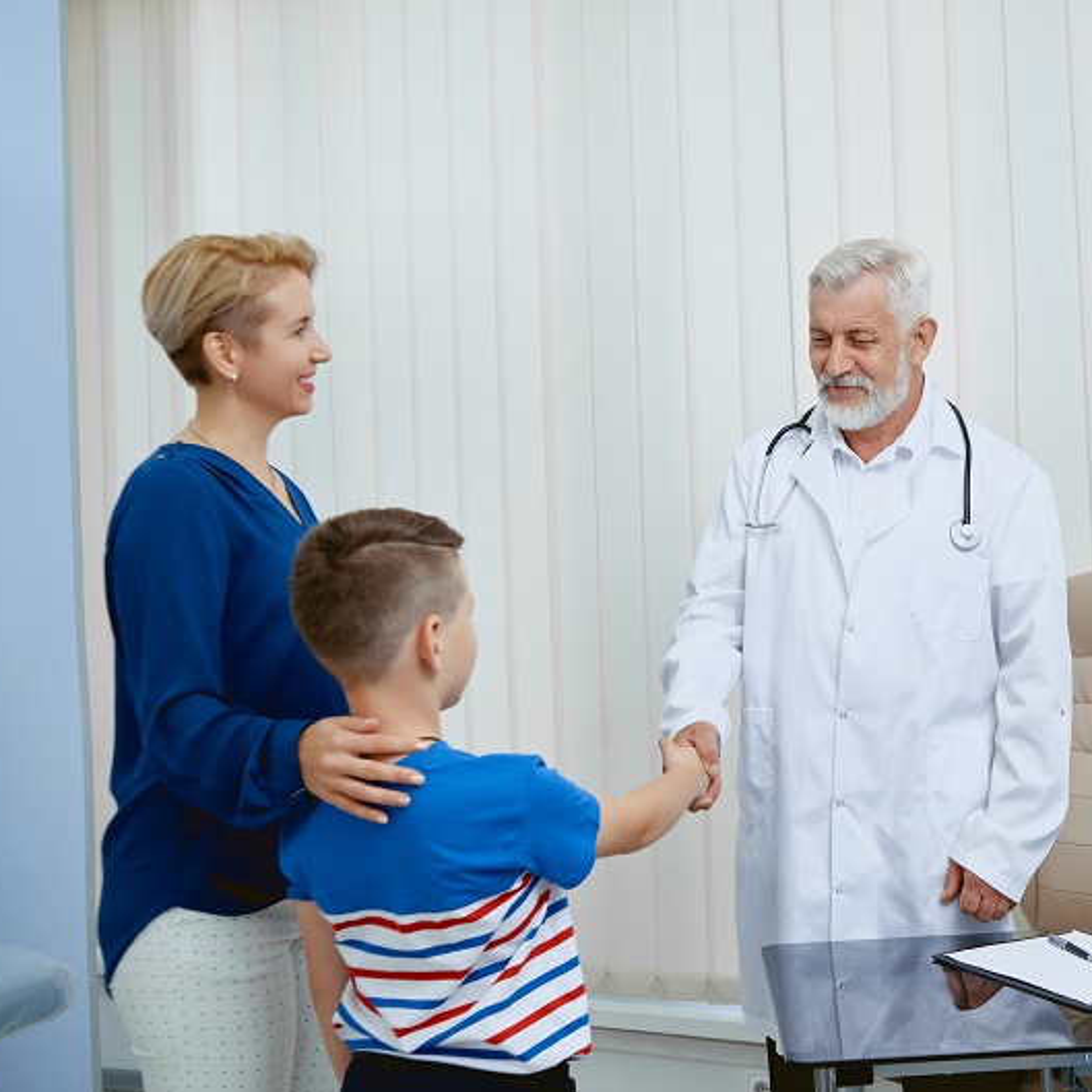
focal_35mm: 45
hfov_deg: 37.0
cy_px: 548
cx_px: 762
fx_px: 1606
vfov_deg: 37.6
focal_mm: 35
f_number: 4.5
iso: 160
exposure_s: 1/250
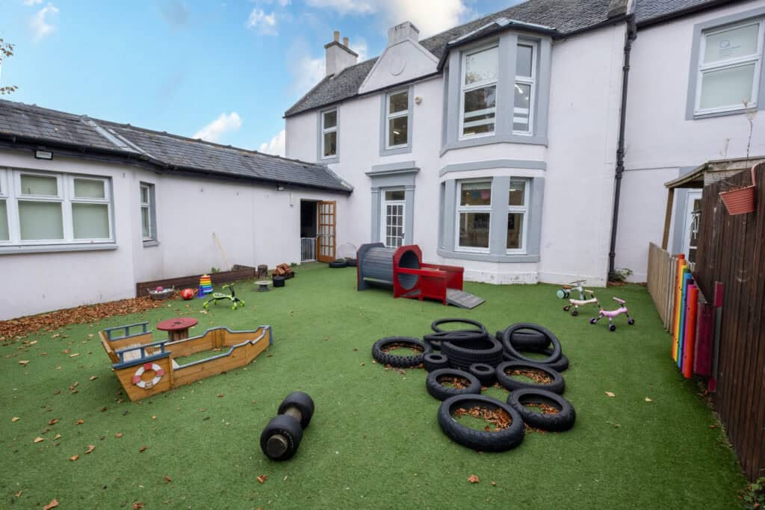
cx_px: 382
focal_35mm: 15
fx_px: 319
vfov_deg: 77.3
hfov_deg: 100.4
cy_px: 255
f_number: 9
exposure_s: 1/15
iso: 125
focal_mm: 10
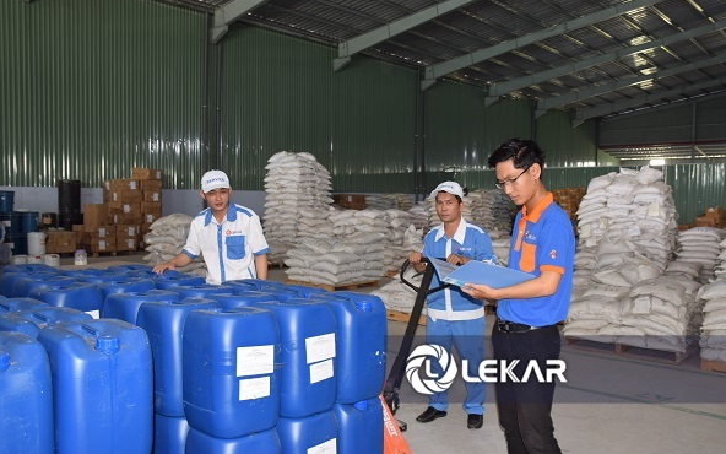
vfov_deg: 40.6
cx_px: 359
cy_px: 223
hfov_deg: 61.2
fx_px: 613
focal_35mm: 31
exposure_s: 1/8
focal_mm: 20
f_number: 5
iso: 200
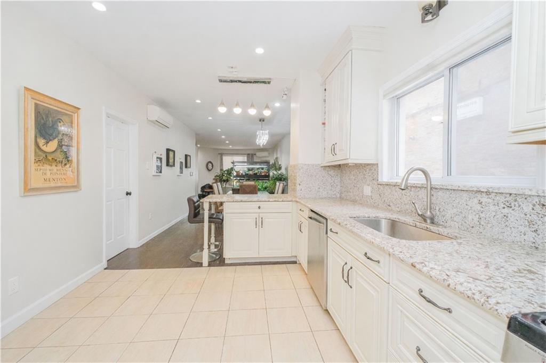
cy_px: 182
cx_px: 273
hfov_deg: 100.4
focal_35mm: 15
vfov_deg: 77.3
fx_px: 227
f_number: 8
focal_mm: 10
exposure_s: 1/60
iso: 1600
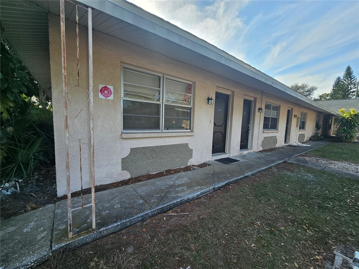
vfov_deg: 89.9
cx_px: 180
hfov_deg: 106.2
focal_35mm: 13
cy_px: 134
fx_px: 135
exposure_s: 1/880
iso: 50
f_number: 2.2
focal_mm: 2.2
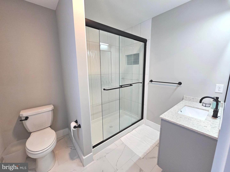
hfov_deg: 106.2
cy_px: 86
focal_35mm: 13
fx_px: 86
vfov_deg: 89.9
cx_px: 115
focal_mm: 2.2
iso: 160
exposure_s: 1/60
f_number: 2.2
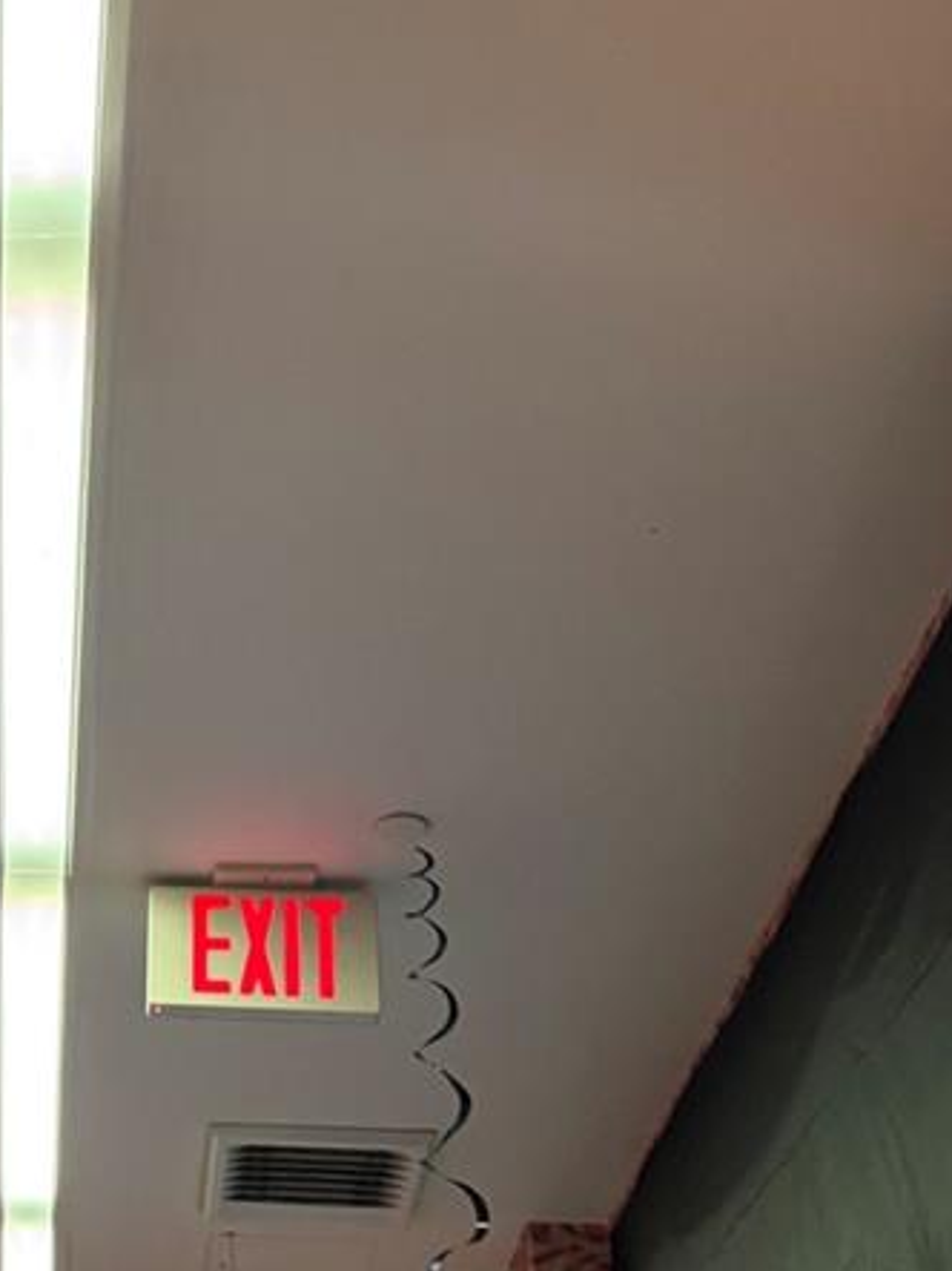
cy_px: 841
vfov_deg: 29.6
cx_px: -212
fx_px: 2385
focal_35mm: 65
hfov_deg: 20.9
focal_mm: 6.76
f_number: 1.78
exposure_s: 1/60
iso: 400
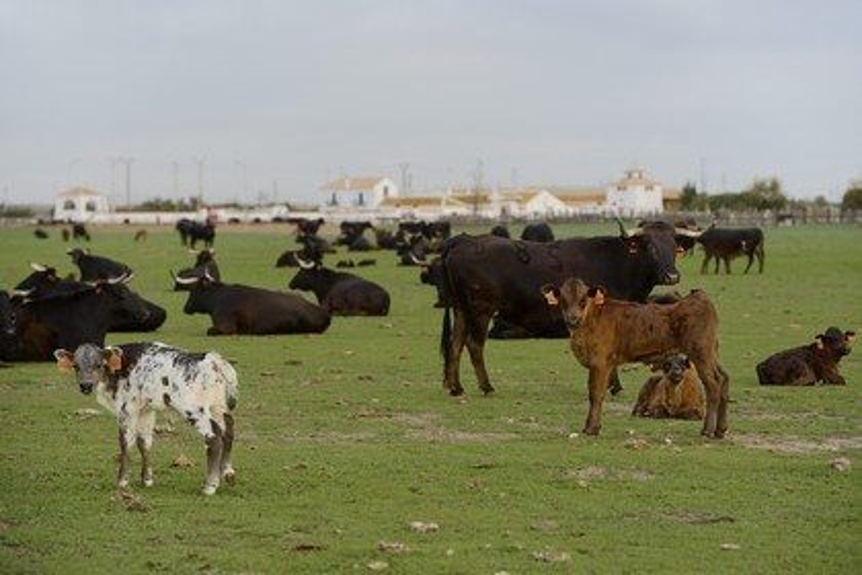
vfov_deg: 10.2
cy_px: 288
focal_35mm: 135
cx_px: 431
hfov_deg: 15.2
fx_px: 3232
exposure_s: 1/640
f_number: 5.6
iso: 800
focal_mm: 135
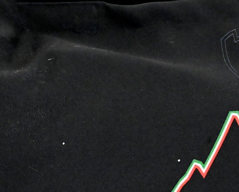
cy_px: 157
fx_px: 1444
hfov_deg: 9.5
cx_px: 109
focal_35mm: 204
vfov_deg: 7.6
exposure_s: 1/400
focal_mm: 70
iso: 20000
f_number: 13
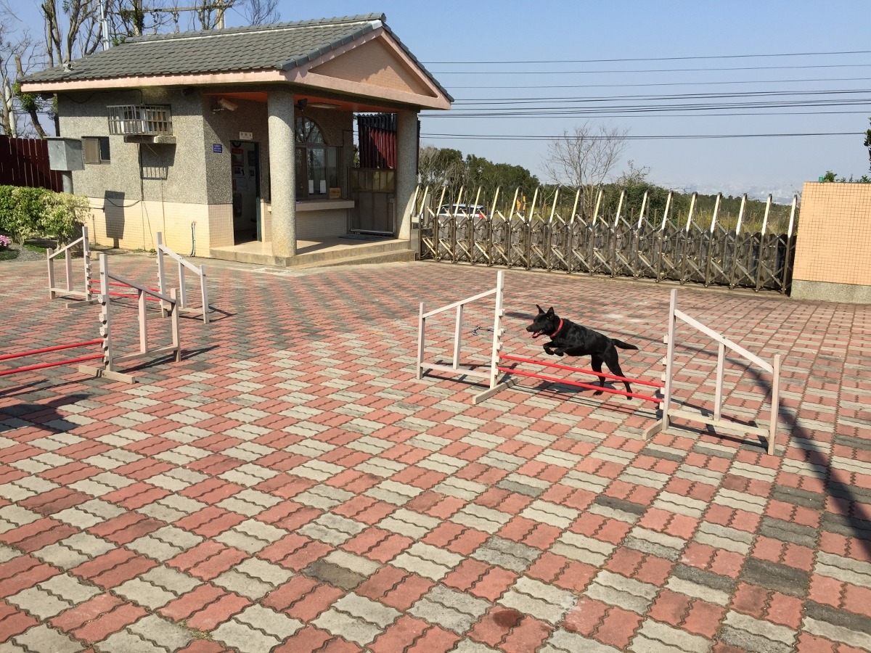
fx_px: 730
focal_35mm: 29
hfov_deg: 61.7
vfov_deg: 48.2
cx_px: 436
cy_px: 326
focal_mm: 4.15
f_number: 2.2
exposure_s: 1/2083
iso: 32
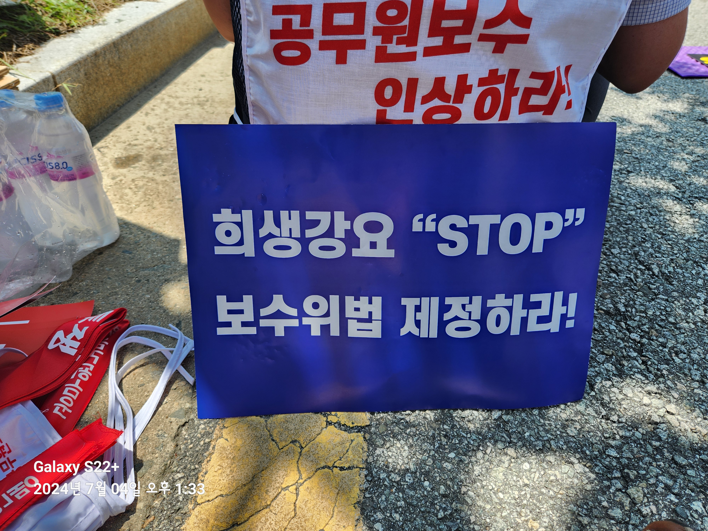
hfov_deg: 73.9
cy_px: 266
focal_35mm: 23
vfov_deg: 58.9
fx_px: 470
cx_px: 354
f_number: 1.8
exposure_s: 1/841
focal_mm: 5.4
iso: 20
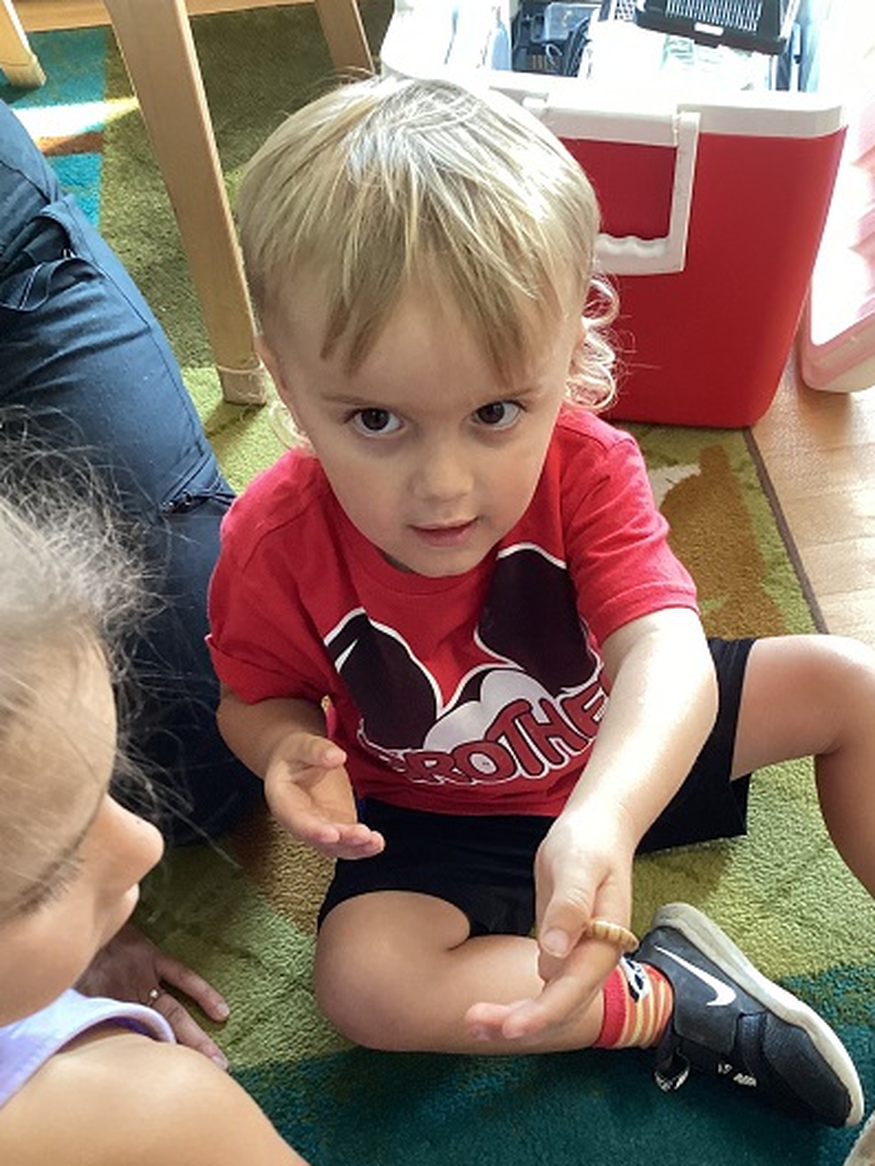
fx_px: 1314
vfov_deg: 47.7
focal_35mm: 39
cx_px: 533
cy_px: 681
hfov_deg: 36.7
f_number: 2.4
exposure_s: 1/60
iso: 125
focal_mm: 3.3
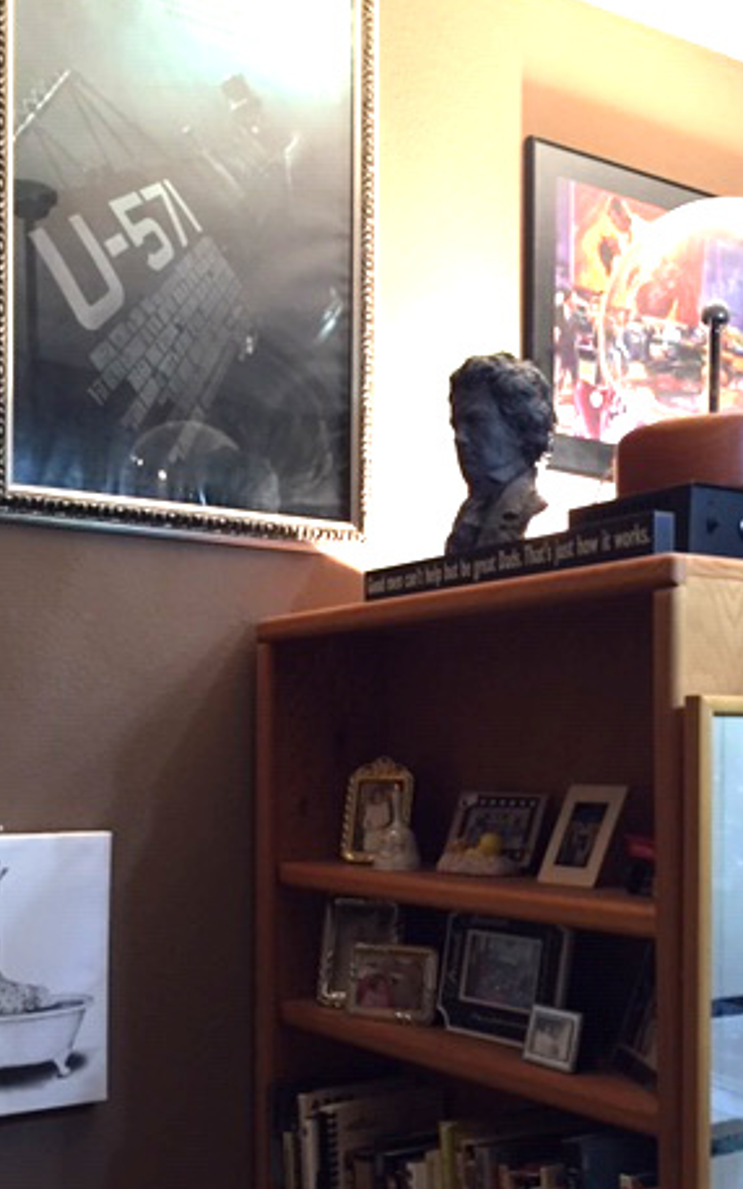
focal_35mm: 43
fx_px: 1394
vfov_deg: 45.7
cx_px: 353
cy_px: 758
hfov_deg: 29.8
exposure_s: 1/30
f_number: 2.2
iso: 160
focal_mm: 4.15
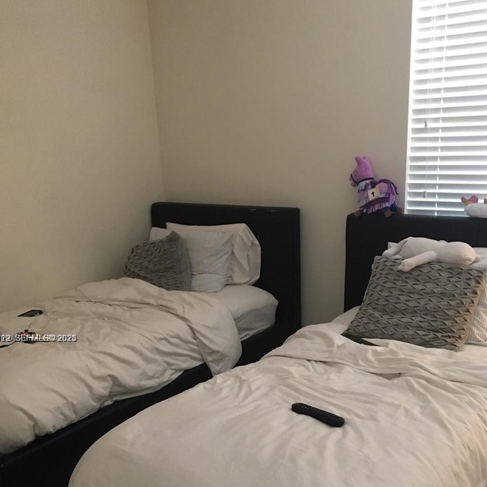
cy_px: 339
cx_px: 236
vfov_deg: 43.0
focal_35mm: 38
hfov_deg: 43.9
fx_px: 605
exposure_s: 1/30
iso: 200
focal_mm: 4.15
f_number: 2.2
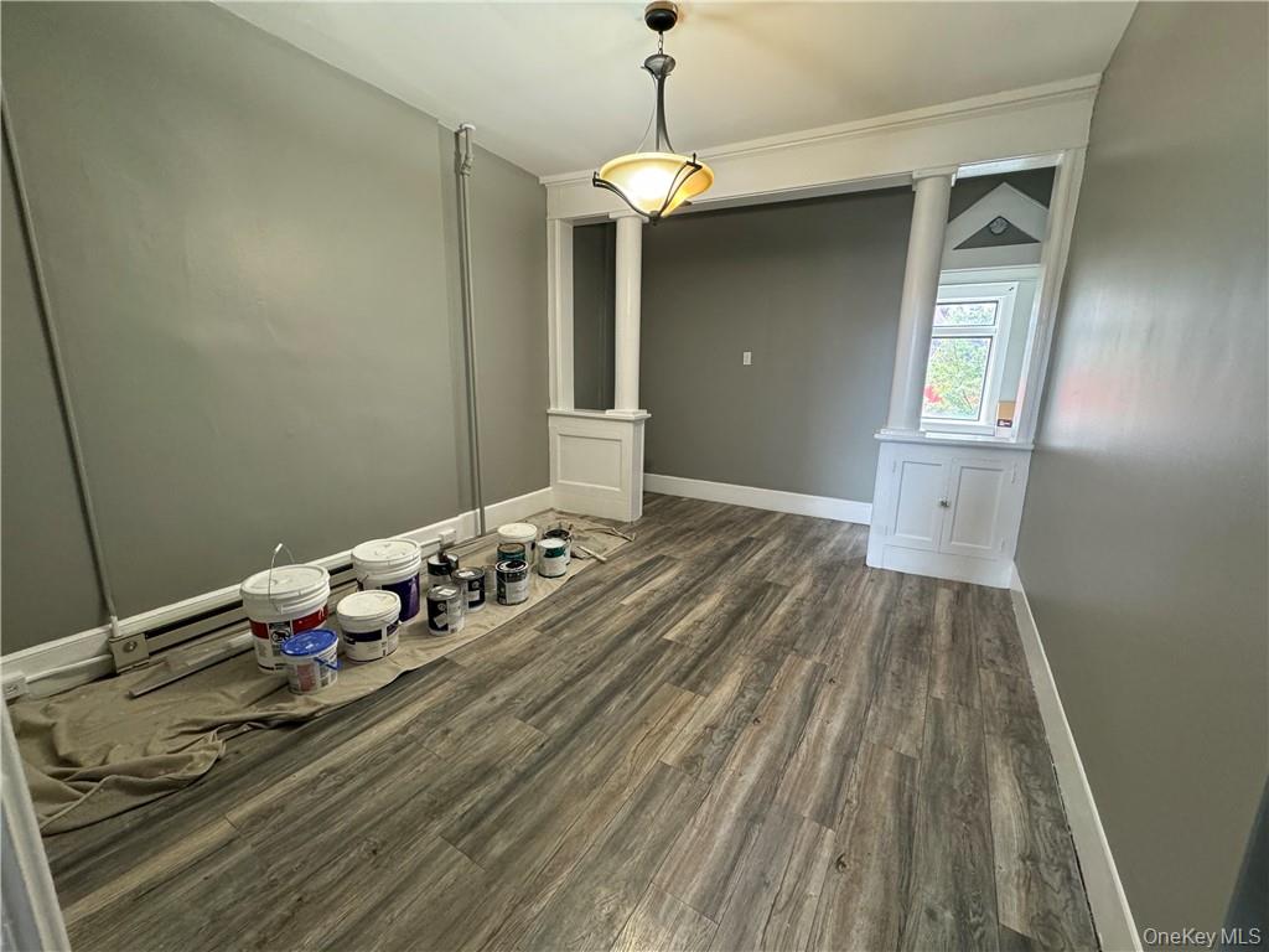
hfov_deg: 102.1
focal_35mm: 14
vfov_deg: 85.7
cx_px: 634
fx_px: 513
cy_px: 476
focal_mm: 2.22
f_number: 2.2
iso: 320
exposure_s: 1/60
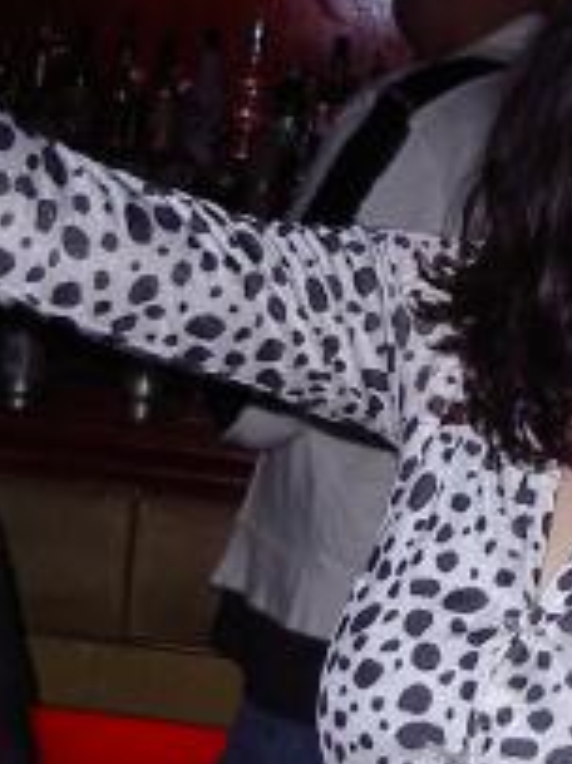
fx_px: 2117
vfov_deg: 20.5
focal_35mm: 96
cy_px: 388
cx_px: 467
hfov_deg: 15.3
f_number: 2.6
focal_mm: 5.8
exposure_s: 1/60
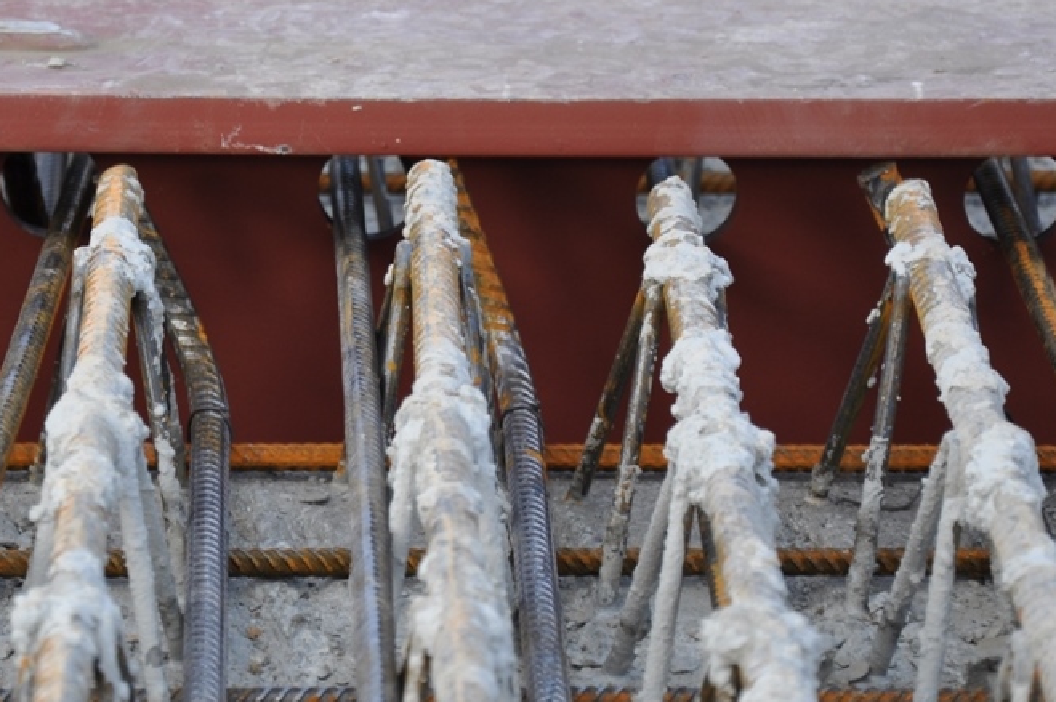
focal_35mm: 237
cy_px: 429
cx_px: 257
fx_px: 6945
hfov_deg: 8.7
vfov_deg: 5.8
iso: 200
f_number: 7.1
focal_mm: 90
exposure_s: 1/200
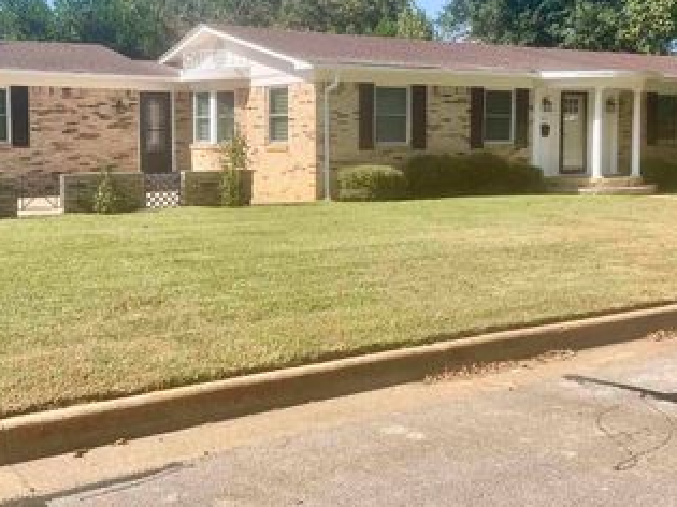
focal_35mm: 46
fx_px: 899
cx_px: 325
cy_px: 197
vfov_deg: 31.4
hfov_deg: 41.2
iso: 25
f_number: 1.8
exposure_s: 1/1626
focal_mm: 3
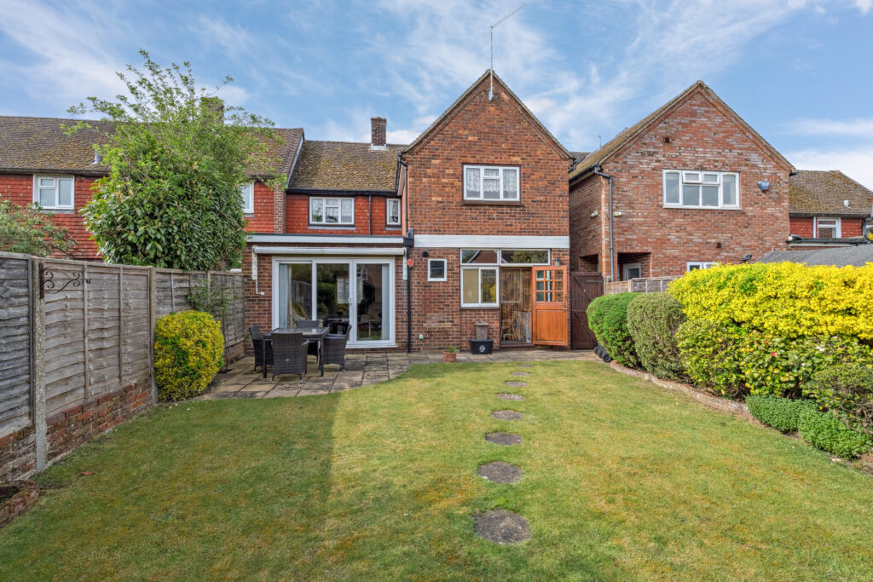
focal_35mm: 16
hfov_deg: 96.7
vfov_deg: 73.8
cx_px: 436
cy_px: 291
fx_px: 388
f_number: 14
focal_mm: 16
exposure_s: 1/400
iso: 640
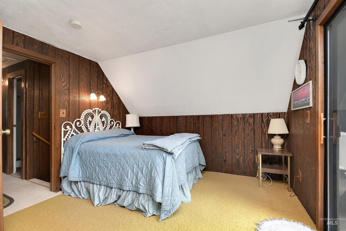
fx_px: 144
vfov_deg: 77.3
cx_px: 173
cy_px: 116
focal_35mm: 15
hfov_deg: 100.4
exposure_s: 1/60
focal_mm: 10
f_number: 5.6
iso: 400
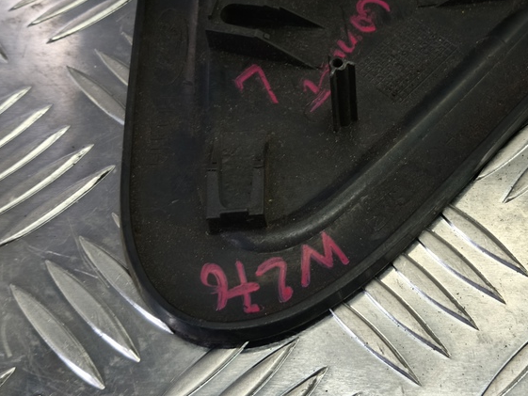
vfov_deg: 33.9
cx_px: 371
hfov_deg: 43.8
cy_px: 116
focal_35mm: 42
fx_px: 641
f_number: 1.6
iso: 93
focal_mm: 4.11
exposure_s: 1/25
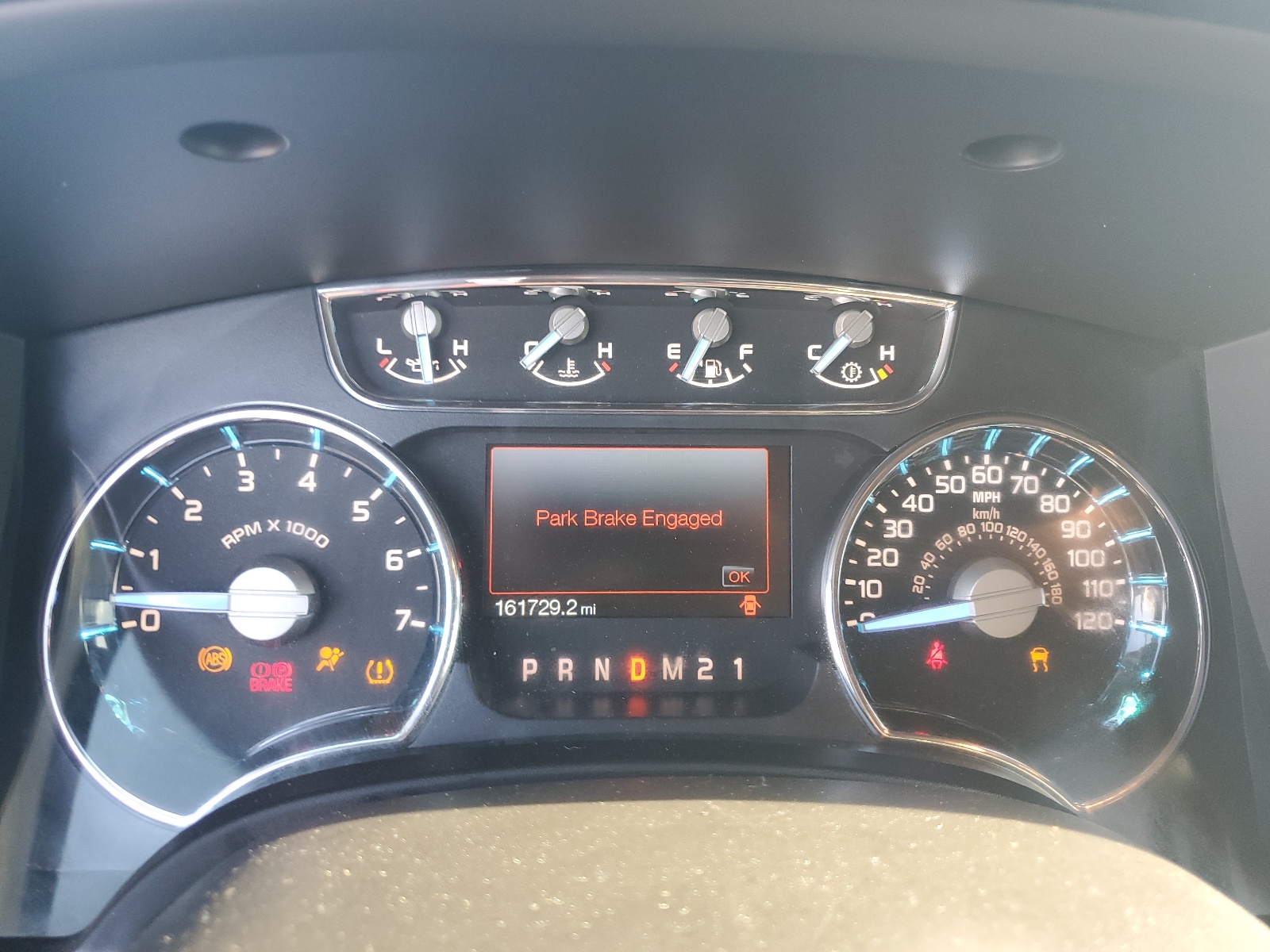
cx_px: 635
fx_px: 954
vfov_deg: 53.1
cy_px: 476
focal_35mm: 26
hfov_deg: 67.3
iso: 79
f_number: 1.5
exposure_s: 1/60.2
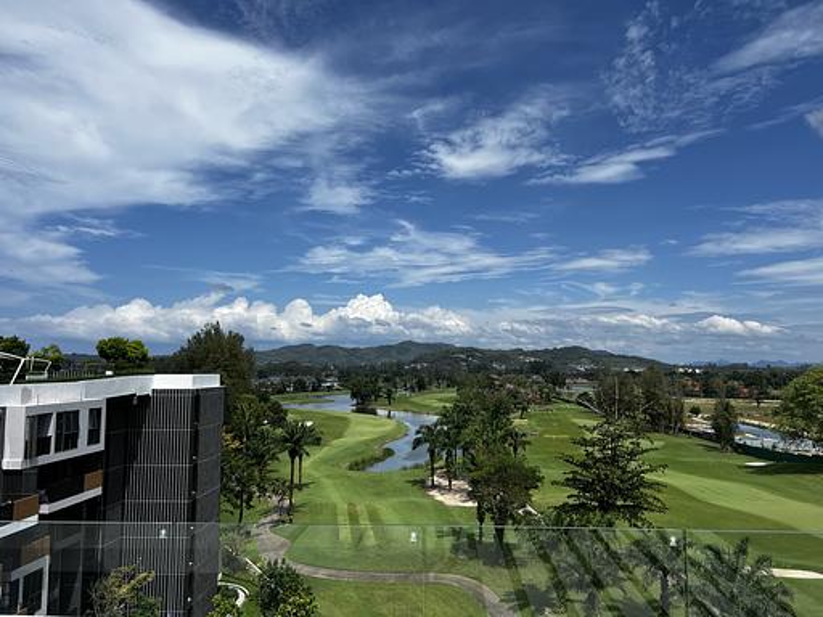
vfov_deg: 53.1
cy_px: 308
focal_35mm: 26
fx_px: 618
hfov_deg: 67.3
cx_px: 412
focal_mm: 5.7
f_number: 1.5
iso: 50
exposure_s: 1/8696
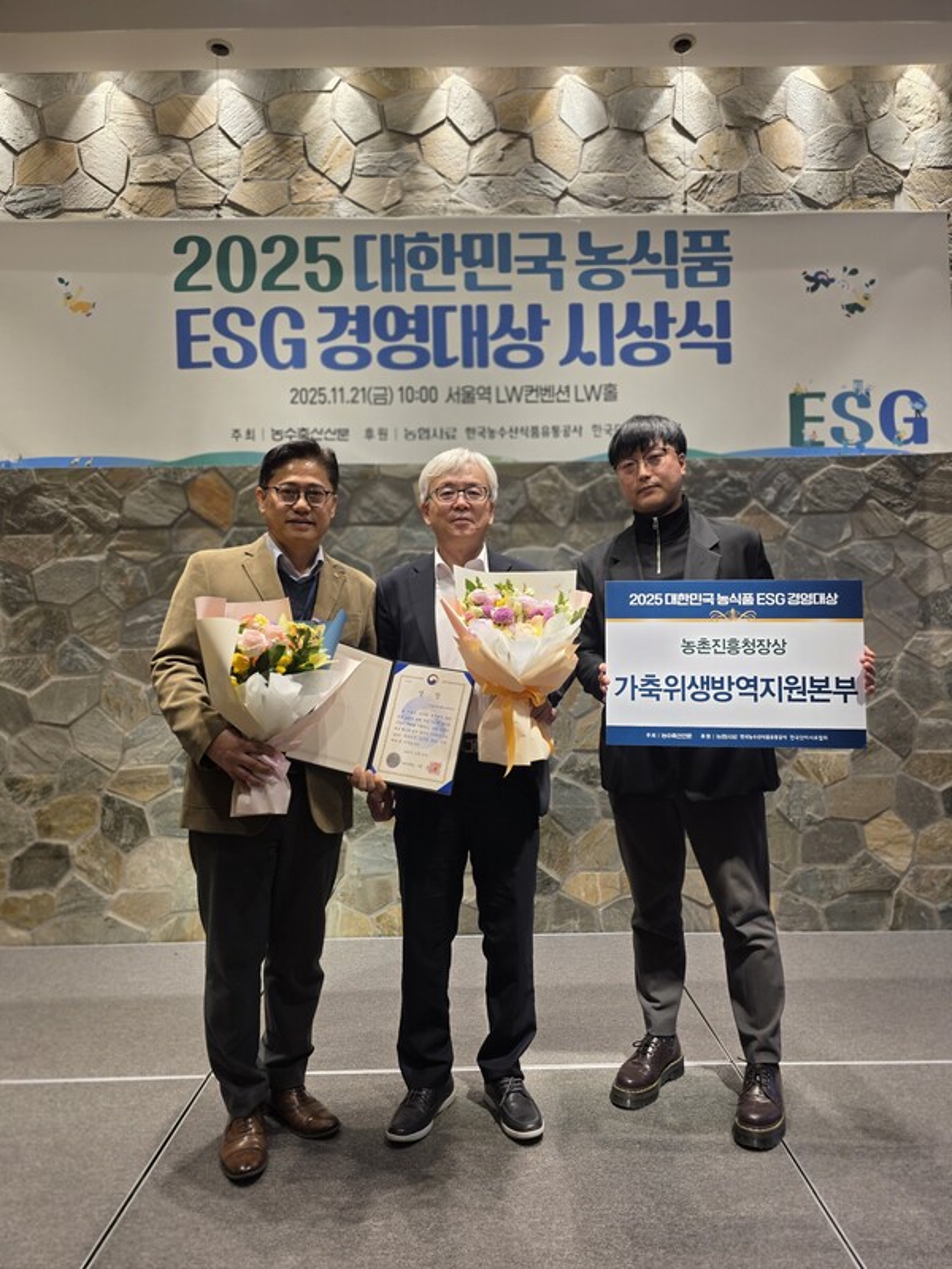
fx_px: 843
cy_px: 634
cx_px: 476
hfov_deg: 58.9
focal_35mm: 23
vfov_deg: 73.9
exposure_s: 1/120
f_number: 1.7
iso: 64
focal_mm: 6.3
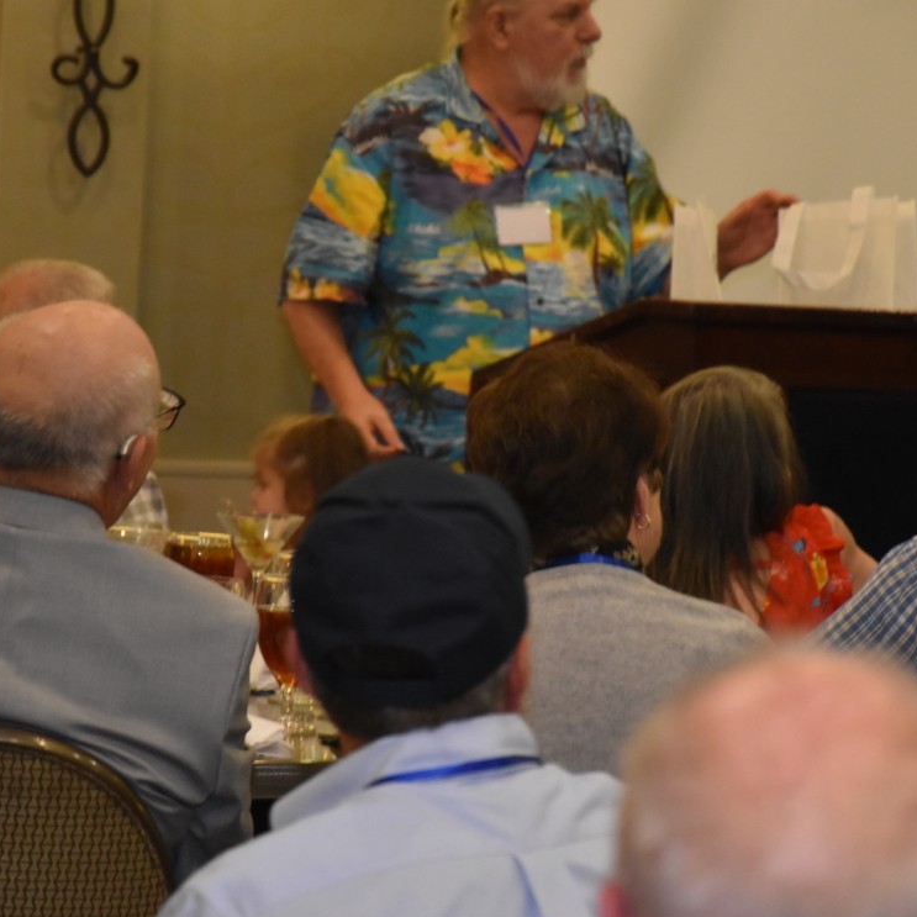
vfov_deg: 8.4
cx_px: 447
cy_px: 454
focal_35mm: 208
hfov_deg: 8.4
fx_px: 6224
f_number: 5.6
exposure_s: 1/60
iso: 2800
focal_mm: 105
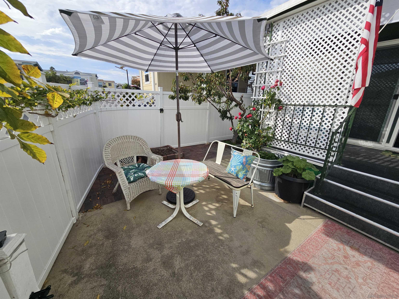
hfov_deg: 106.2
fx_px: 150
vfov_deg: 89.9
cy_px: 150
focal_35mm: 13
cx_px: 200
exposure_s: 1/1930
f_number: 2.2
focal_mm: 2.2
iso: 50
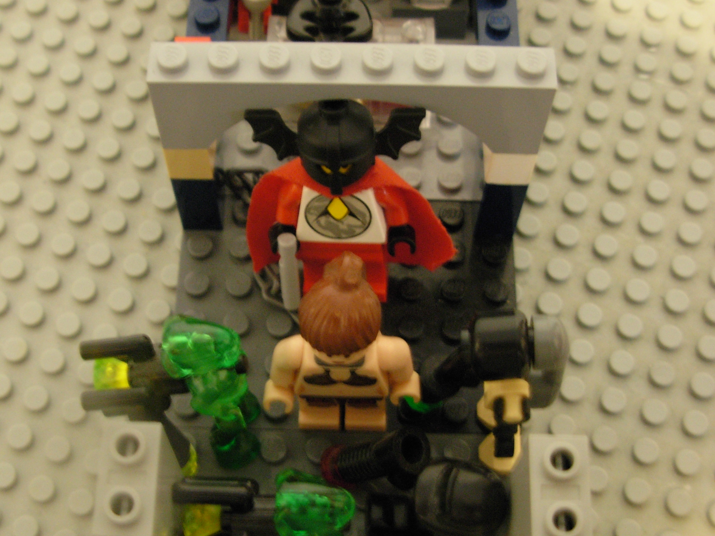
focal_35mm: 57
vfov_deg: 25.6
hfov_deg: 33.7
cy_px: 312
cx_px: 294
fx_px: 1177
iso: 244
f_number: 3.1
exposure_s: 1/1.4
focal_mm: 7.5
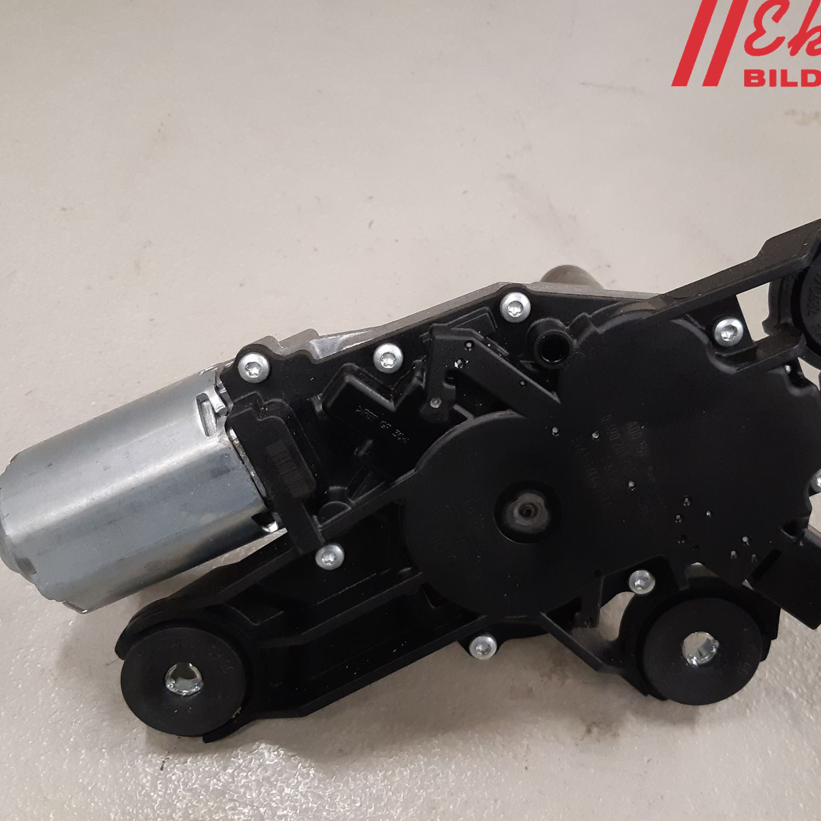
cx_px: 449
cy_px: 410
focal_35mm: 31
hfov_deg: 52.5
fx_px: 832
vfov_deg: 52.5
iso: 250
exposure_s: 1/50
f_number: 1.7
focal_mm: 3.93
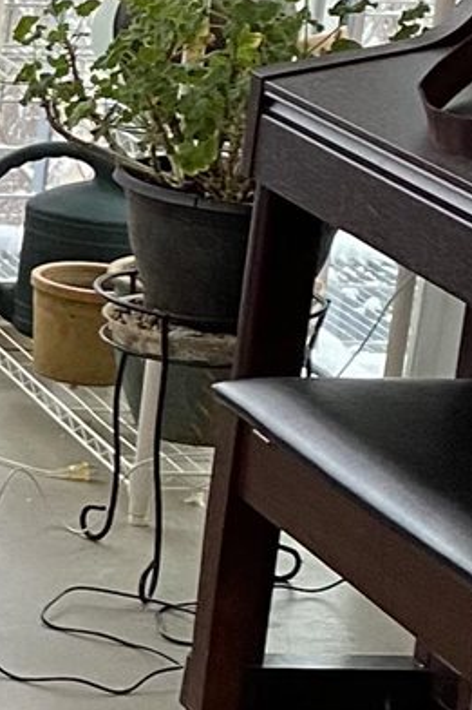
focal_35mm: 159
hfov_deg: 7.5
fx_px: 3130
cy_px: 453
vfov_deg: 12.9
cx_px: -962
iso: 100
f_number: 1.8
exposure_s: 1/60
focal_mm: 4.25
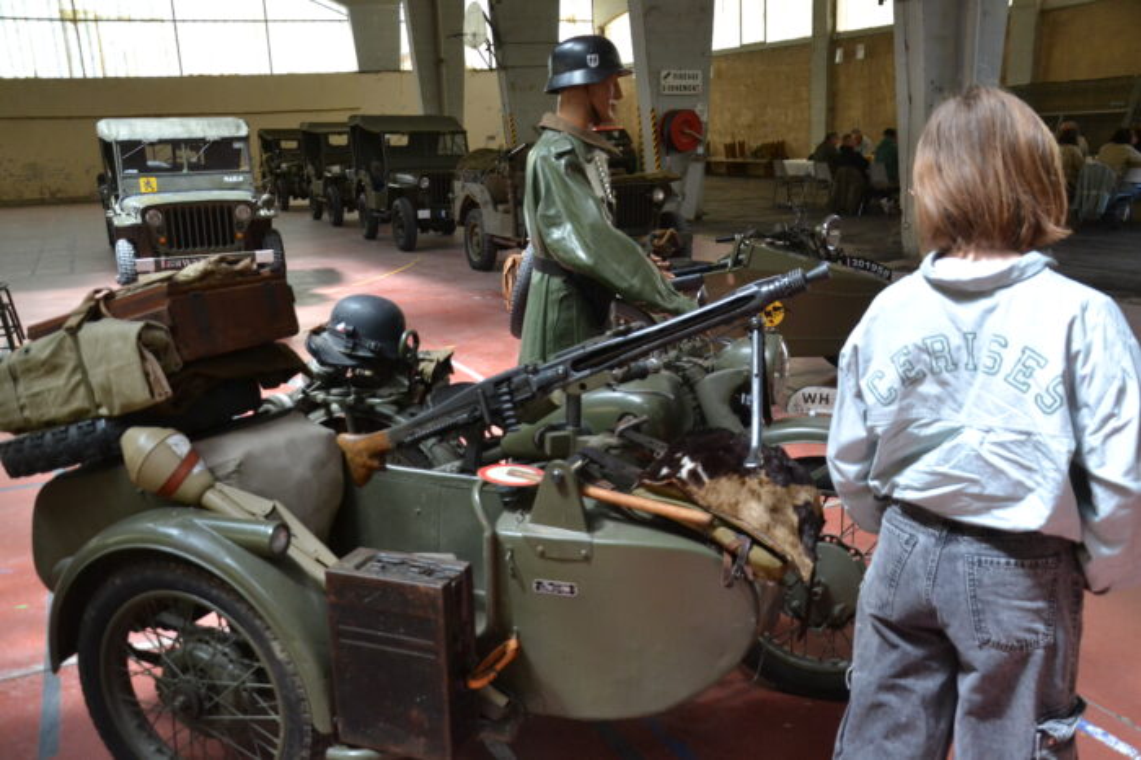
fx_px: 1045
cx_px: 570
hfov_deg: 57.2
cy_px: 380
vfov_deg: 39.9
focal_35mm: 33
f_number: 3.8
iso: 1800
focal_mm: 22
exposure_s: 1/500
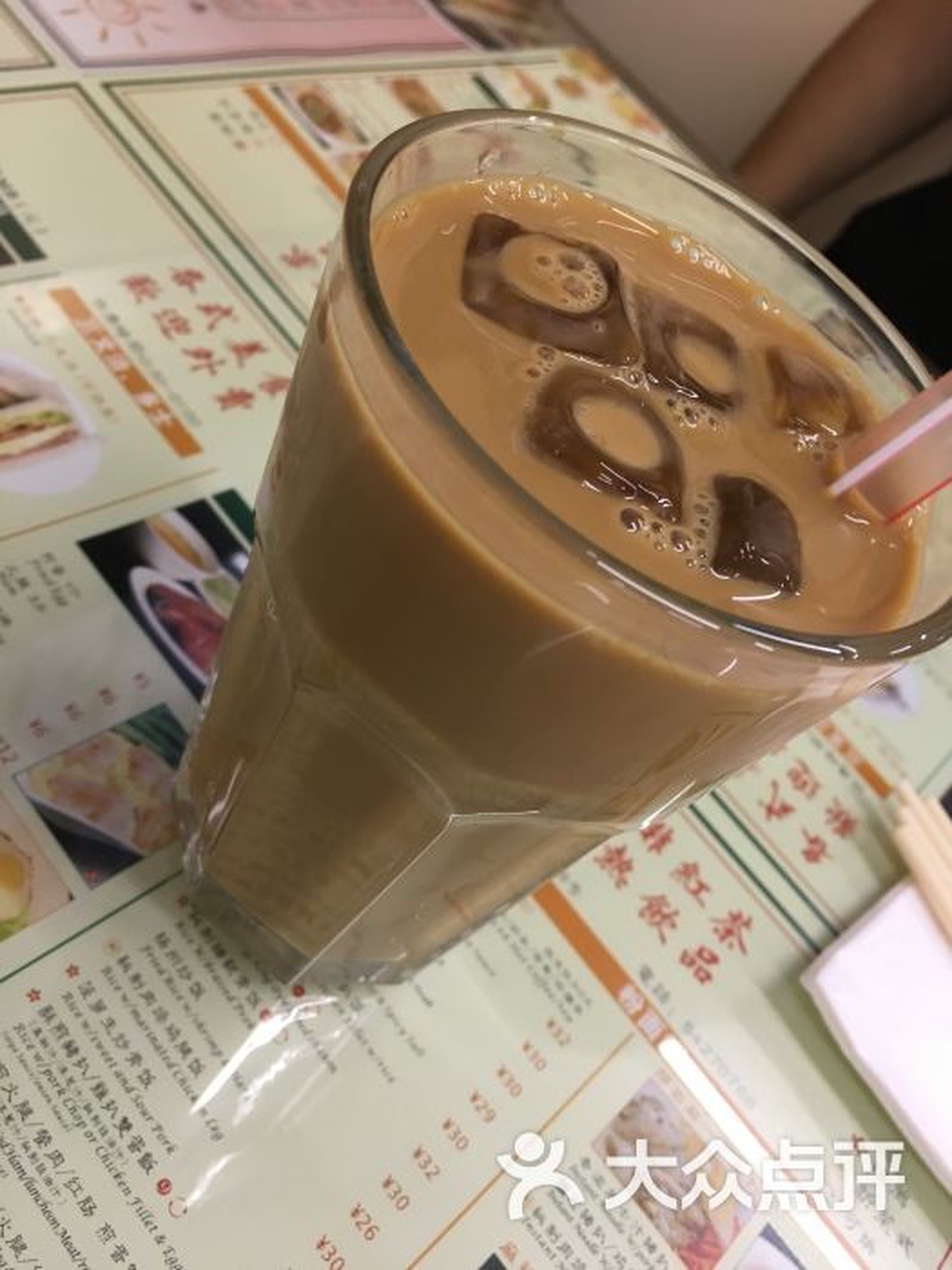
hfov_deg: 48.2
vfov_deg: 61.7
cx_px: 476
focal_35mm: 29
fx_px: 1063
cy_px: 635
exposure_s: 1/33
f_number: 2.2
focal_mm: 4.15
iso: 125
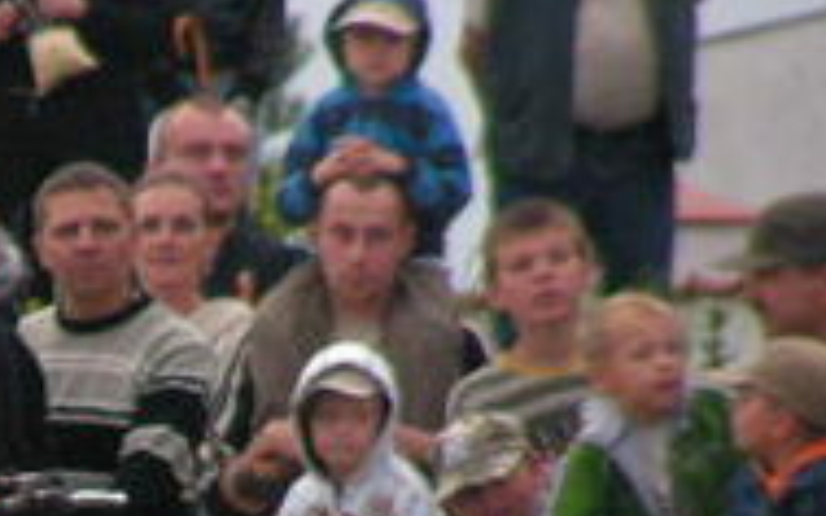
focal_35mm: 812
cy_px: 628
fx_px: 18274
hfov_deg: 2.6
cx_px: -87
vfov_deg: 1.6
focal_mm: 48
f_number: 3.2
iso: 200
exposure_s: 1/320
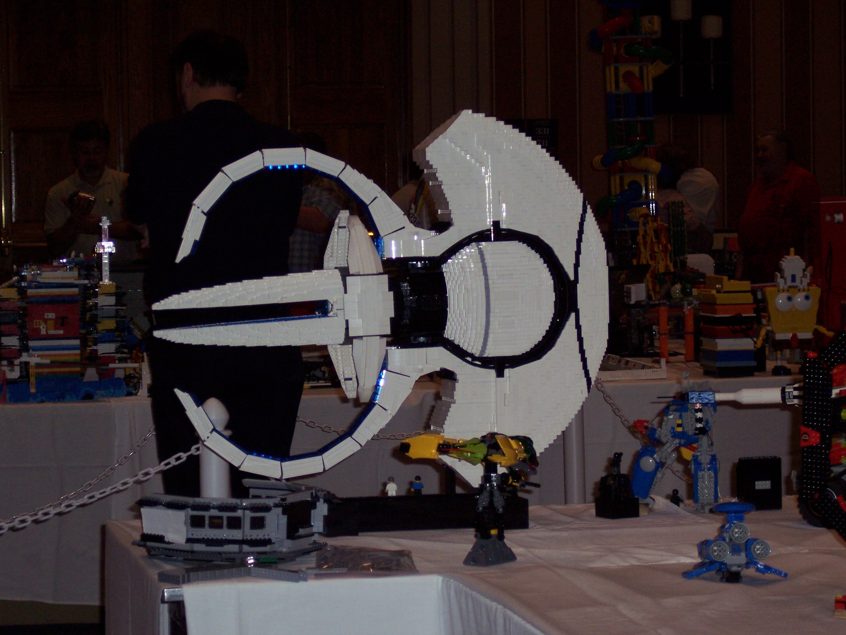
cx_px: 423
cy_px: 318
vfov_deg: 12.7
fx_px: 2859
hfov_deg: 16.8
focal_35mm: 117
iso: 140
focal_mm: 24
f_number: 4.8
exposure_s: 1/125
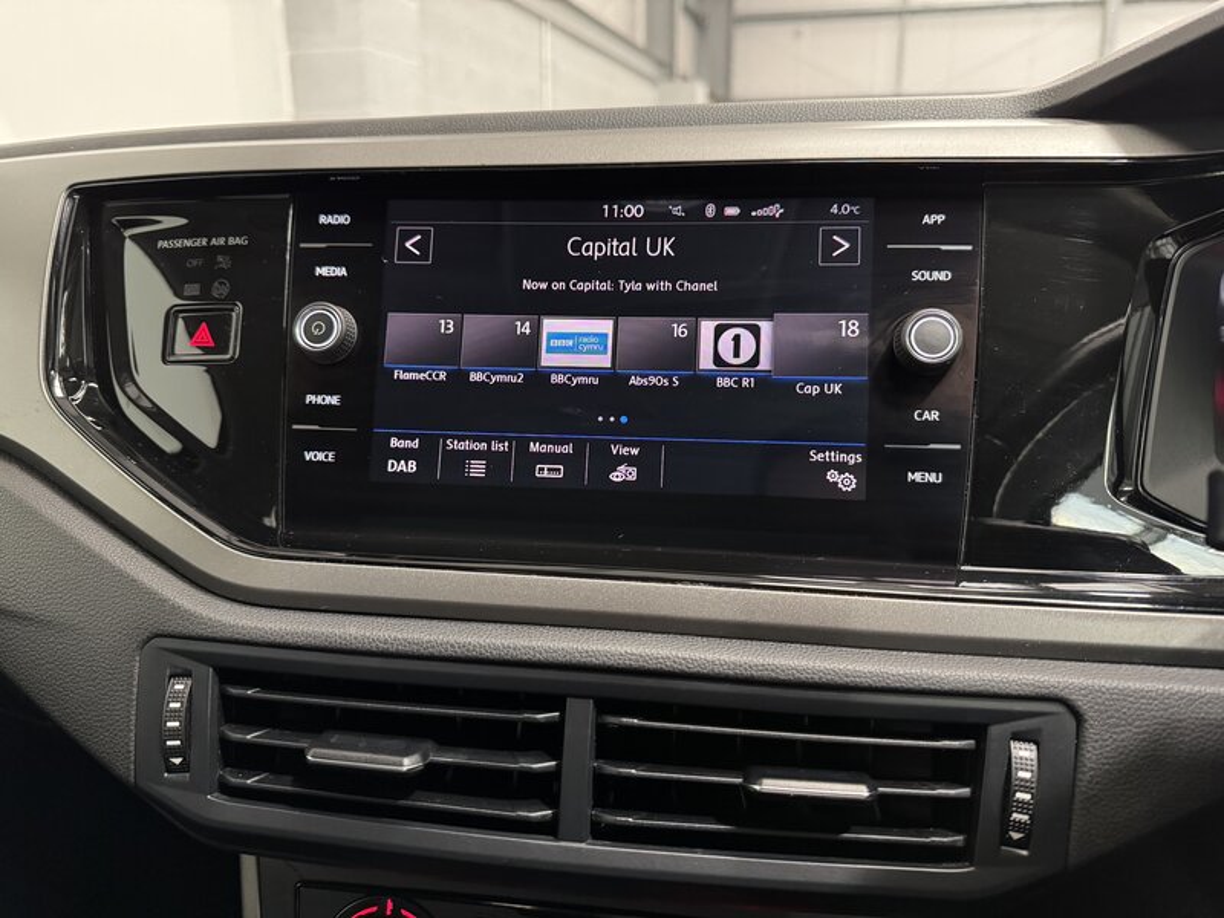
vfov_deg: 56.8
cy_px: 459
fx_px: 849
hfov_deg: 71.6
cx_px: 612
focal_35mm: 24
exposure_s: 1/33
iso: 800
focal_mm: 6.76
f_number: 1.78
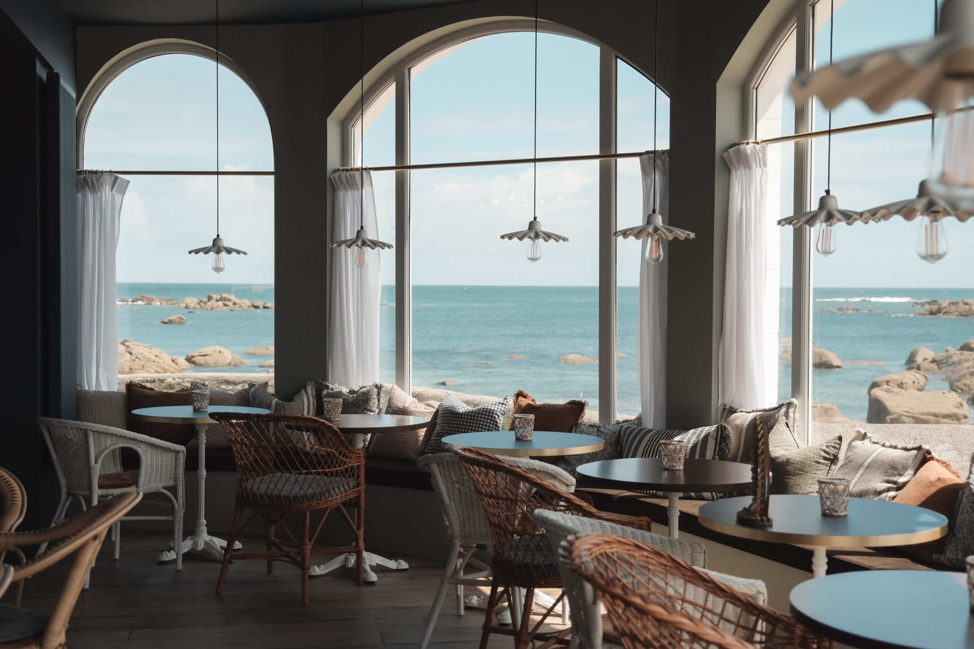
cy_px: 324
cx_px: 487
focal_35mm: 47
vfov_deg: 28.7
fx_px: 1272
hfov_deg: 41.9
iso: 1000
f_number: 3.2
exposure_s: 1/4000
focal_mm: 31.1
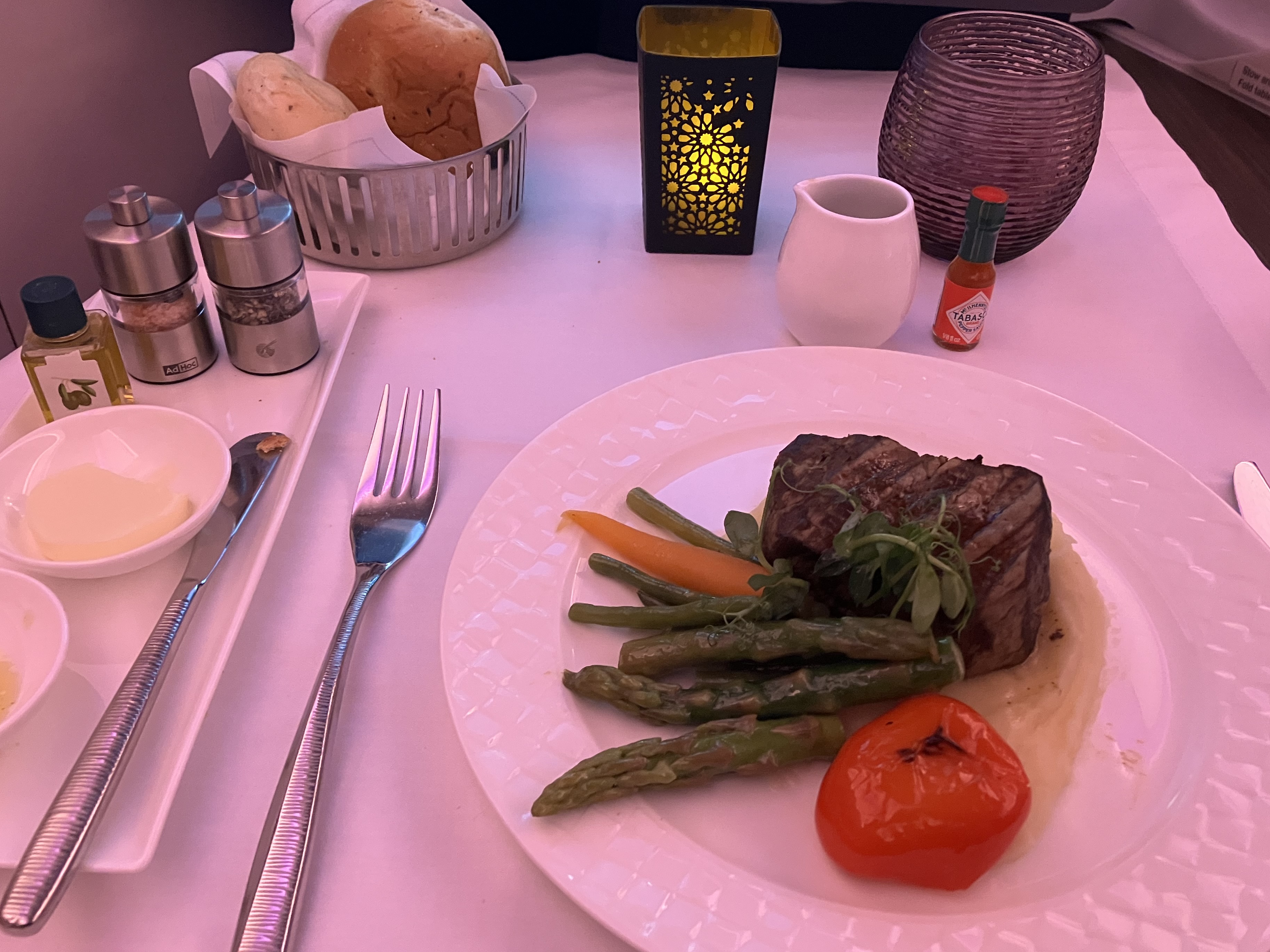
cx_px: 635
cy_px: 504
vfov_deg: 45.4
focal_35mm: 31
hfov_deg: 58.4
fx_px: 1137
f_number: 1.8
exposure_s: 1/29
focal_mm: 3.99
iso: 400
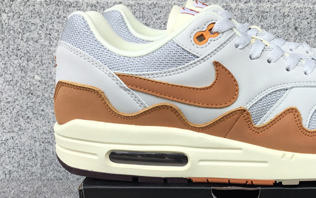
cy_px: 156
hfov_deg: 35.4
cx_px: 238
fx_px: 482
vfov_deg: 22.9
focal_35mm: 56
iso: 25
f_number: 2.4
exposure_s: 1/422
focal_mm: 3.3
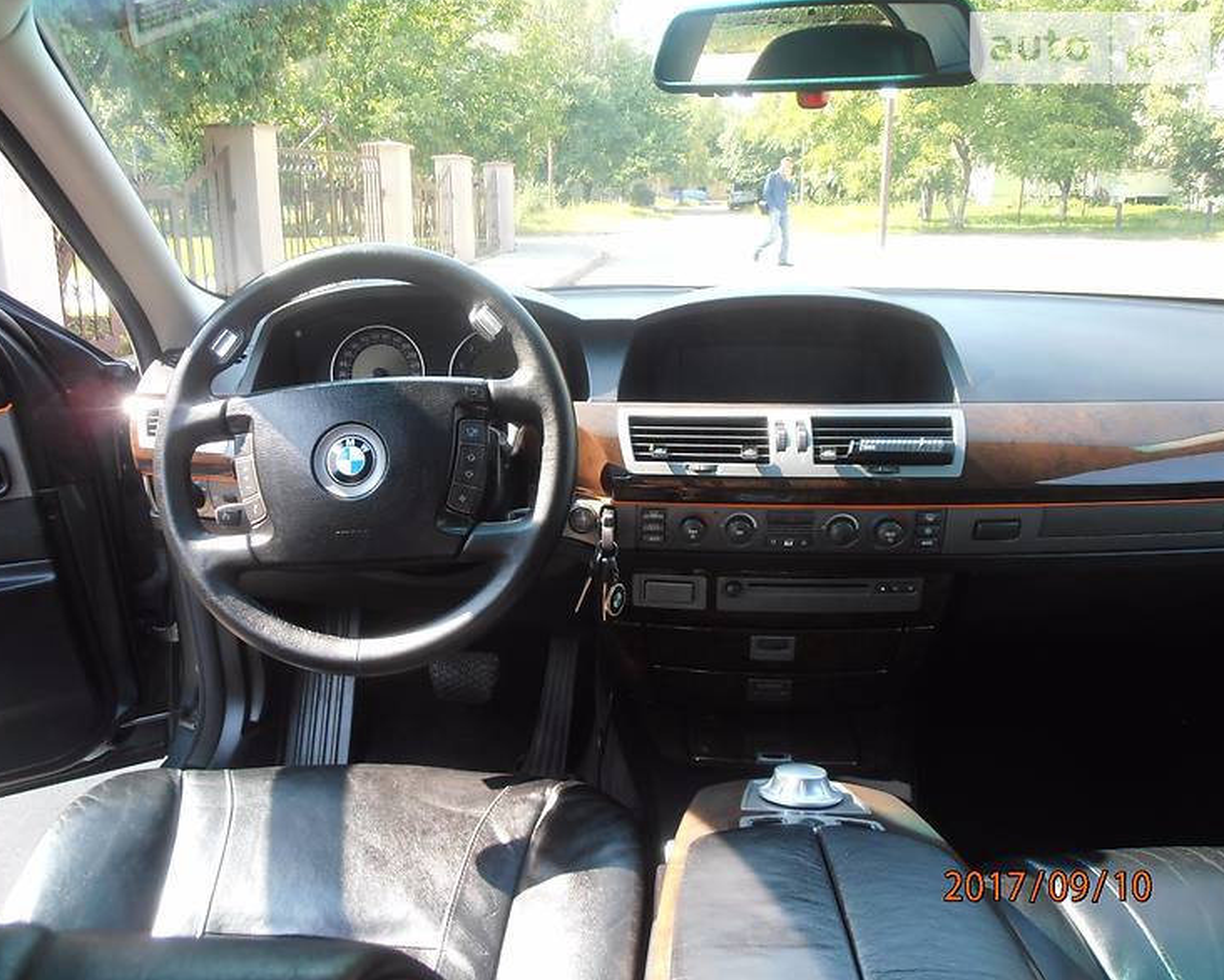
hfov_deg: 55.6
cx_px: 567
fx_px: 1160
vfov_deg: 45.8
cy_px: 493
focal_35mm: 32
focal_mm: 5.2
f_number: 3.5
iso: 80
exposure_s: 1/50
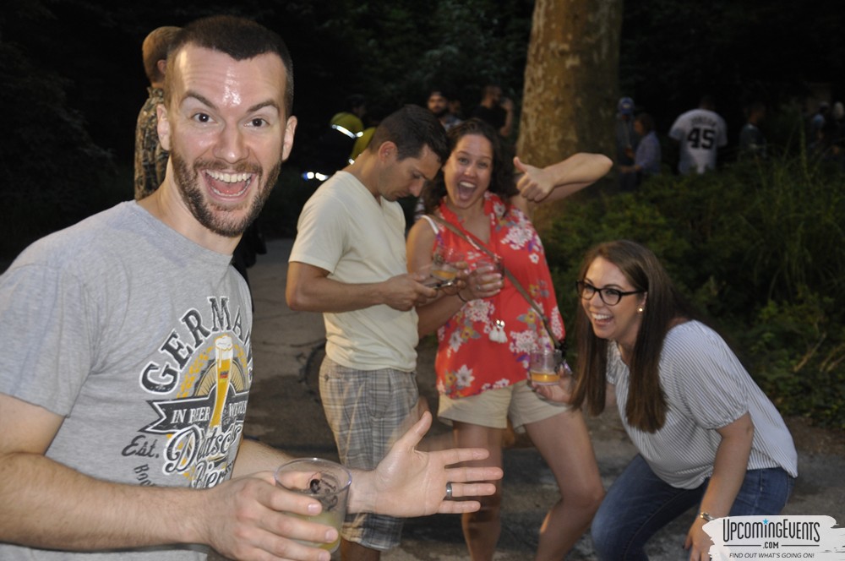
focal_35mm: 52
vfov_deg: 25.7
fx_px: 1231
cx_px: 422
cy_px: 280
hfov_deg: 37.9
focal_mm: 35
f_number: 4.5
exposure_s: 1/60
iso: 400
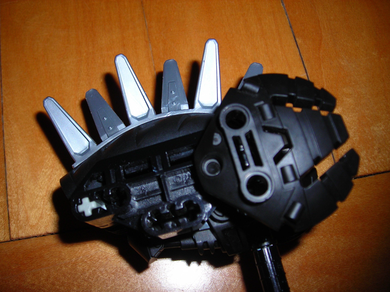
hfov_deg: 45.8
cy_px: 146
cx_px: 195
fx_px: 462
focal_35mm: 41
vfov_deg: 35.1
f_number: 6.6
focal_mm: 6.8
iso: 50
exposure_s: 1/60.1
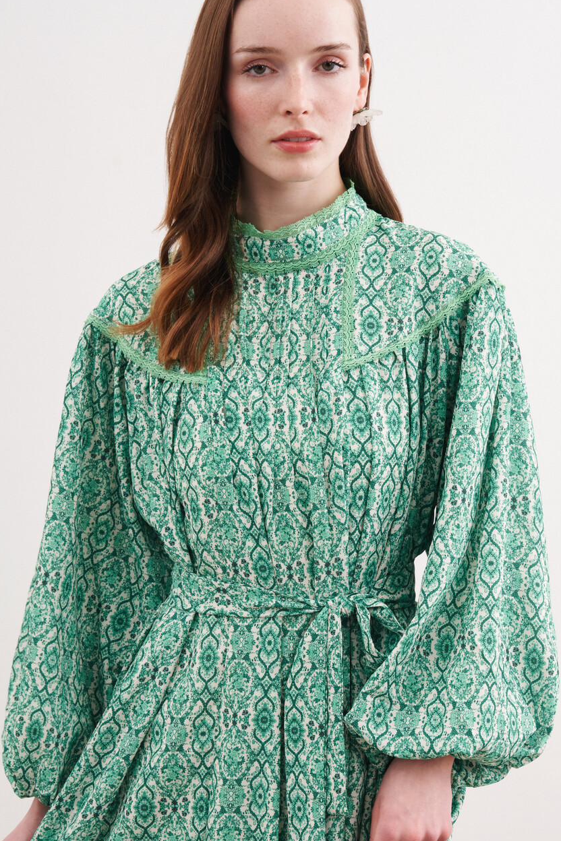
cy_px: 437
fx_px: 2361
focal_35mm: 101
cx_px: 280
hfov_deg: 13.6
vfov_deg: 20.2
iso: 400
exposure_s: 1/160
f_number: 11
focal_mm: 70
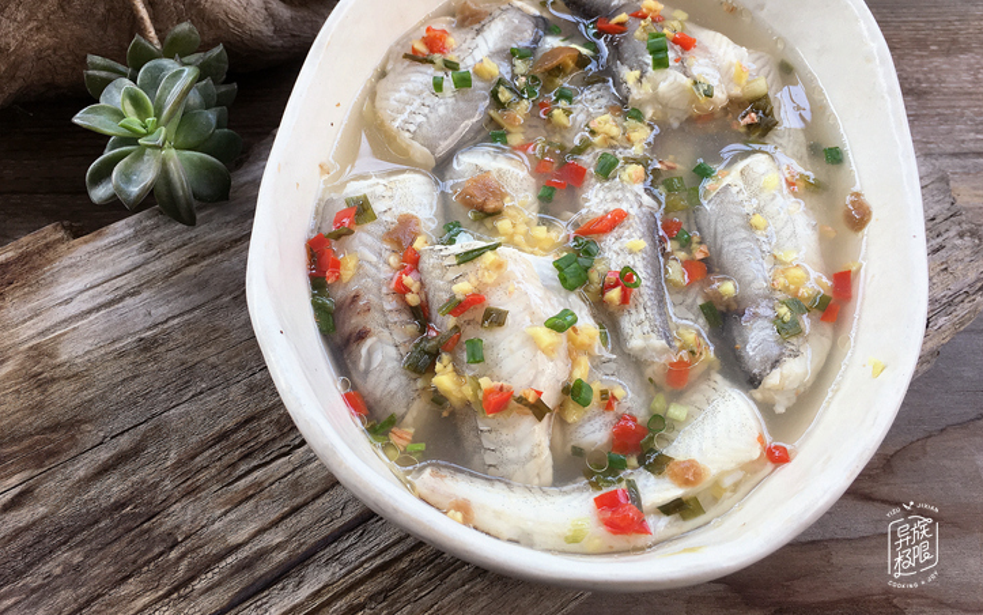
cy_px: 245
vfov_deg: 37.1
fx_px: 911
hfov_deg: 56.7
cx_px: 487
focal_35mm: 34
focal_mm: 4.15
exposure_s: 1/50
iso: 25
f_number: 2.2
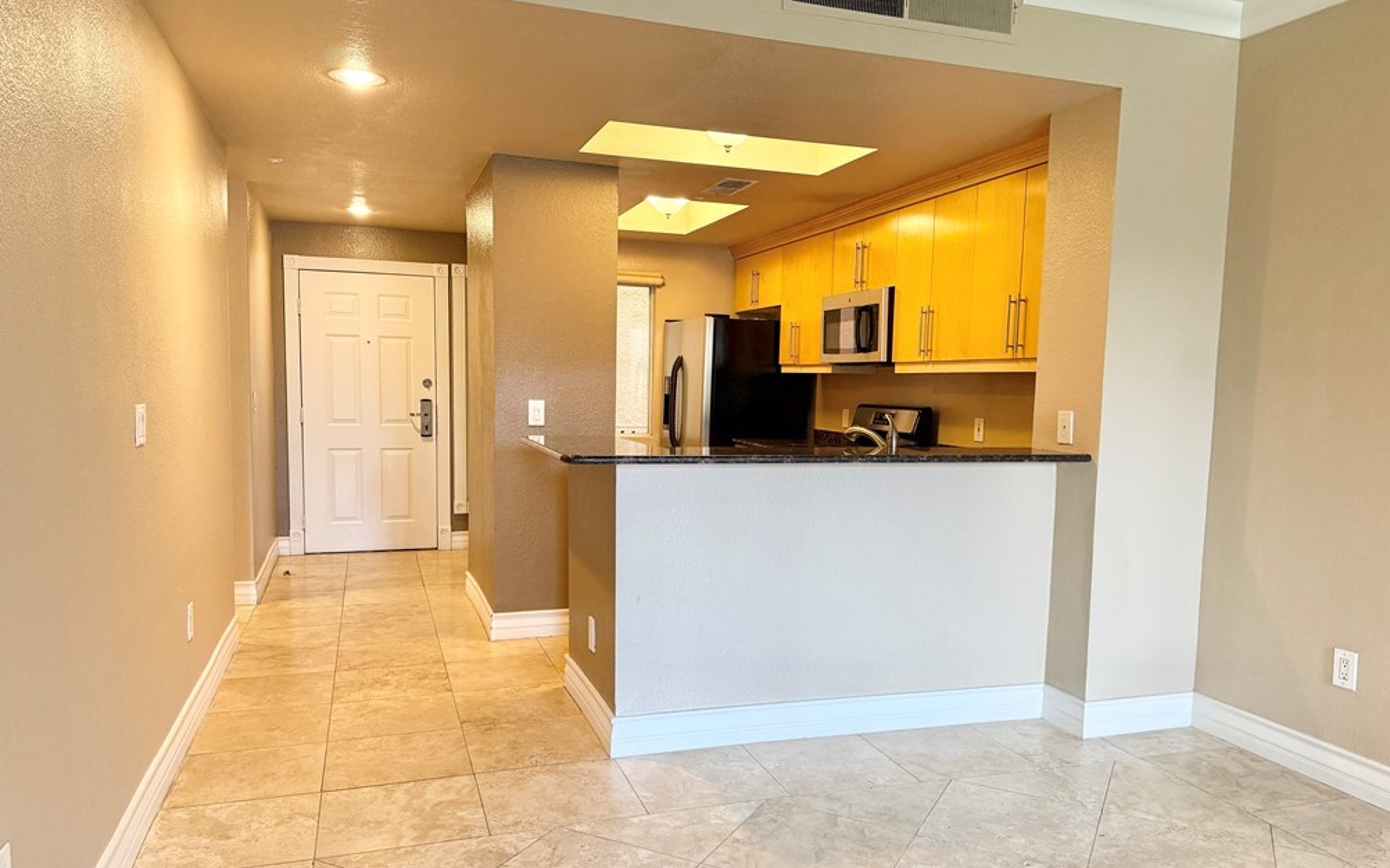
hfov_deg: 70.4
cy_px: 473
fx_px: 985
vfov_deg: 47.5
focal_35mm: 26
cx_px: 707
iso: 320
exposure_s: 1/120
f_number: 1.78
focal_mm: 6.76
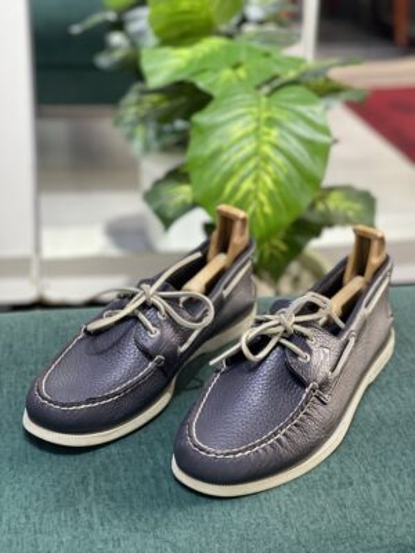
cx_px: 208
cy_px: 276
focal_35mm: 64
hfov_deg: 22.9
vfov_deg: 30.3
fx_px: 1023
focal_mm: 7.5
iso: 125
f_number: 2.2
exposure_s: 1/33
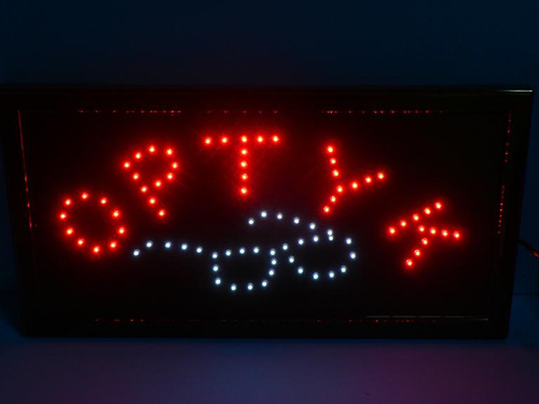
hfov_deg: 35.5
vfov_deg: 27.0
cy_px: 202
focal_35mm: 54
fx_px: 841
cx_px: 270
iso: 80
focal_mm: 9.1
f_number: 2.8
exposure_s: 1/30
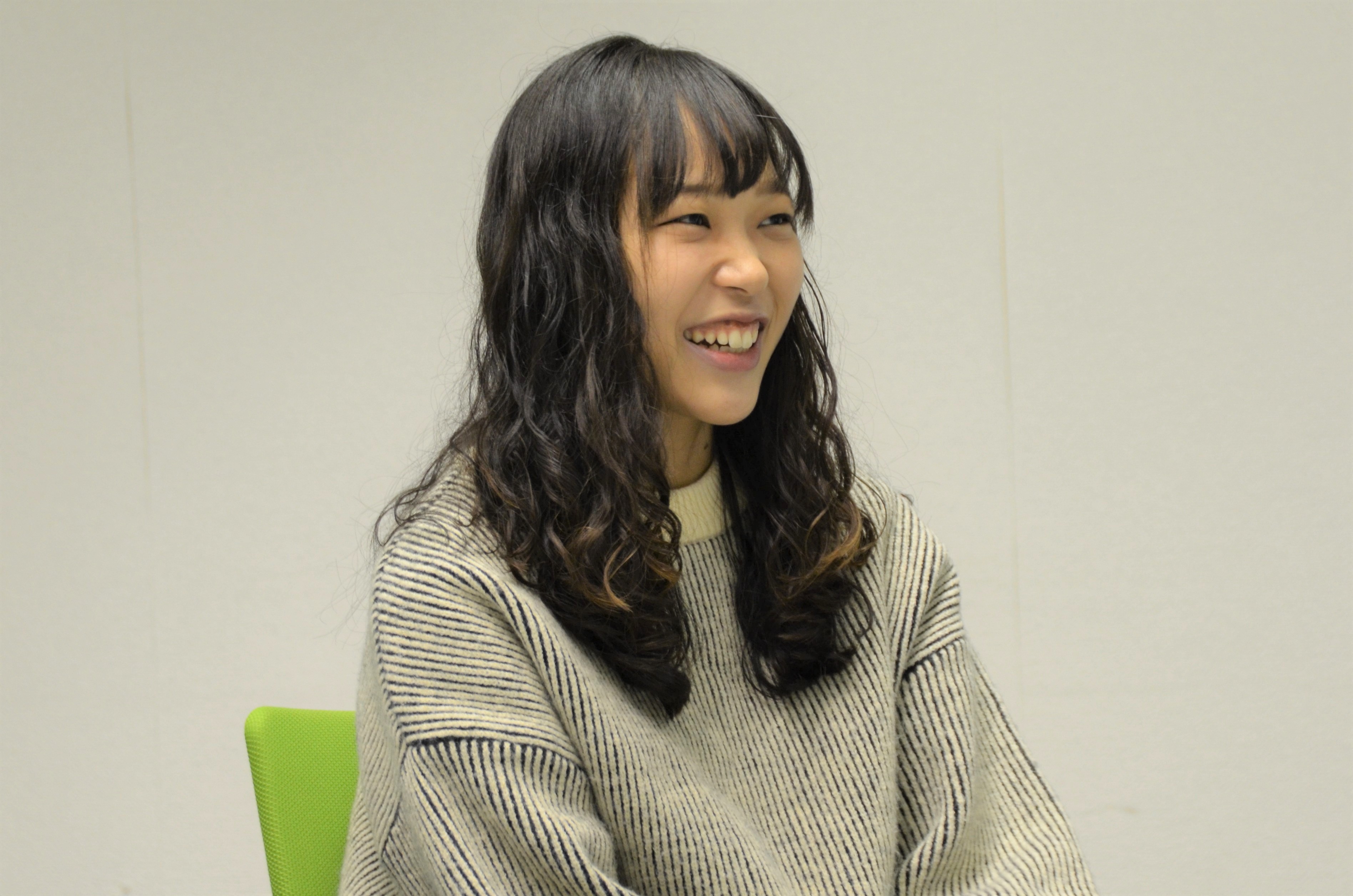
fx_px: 3938
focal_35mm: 105
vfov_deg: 13.0
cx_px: 676
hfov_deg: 19.5
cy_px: 448
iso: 640
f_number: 5
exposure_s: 1/40
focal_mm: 70
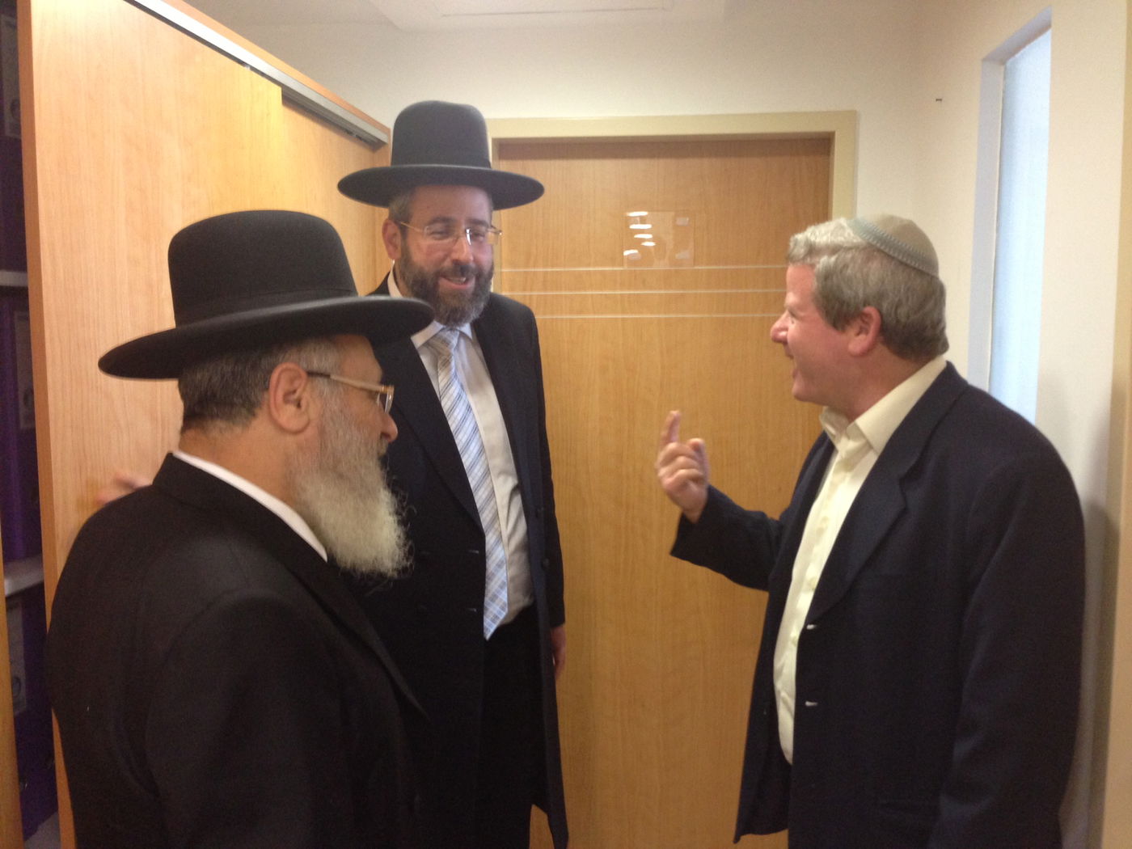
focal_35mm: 33
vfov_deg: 42.9
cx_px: 566
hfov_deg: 55.4
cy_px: 424
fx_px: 1079
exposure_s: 1/20
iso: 250
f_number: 2.4
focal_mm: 4.13
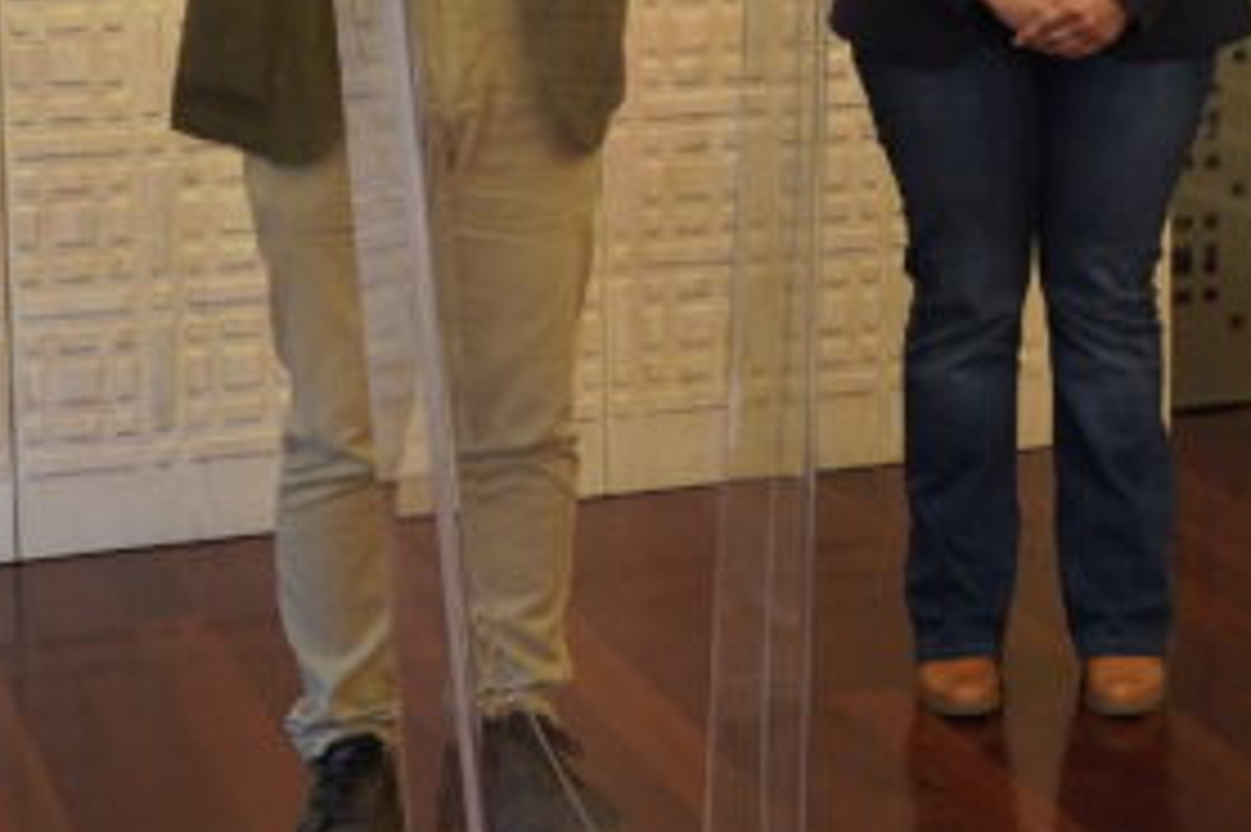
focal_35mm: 89
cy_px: 38
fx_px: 3091
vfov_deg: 15.1
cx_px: 976
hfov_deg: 22.6
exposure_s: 1/160
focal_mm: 33
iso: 2000
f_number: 4
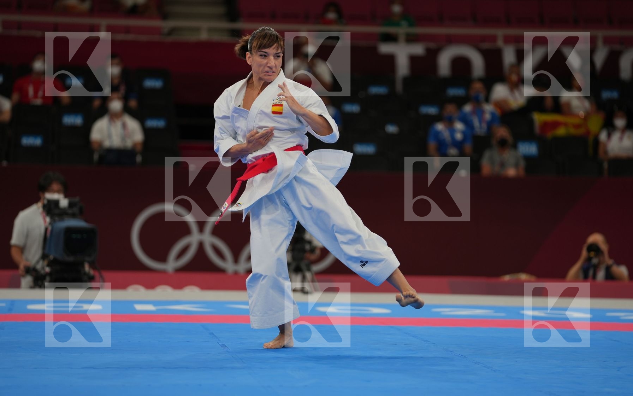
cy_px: 189
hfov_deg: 12.2
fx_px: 2950
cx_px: 318
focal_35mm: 171
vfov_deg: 7.7
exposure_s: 1/500
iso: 200
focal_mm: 167
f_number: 2.8
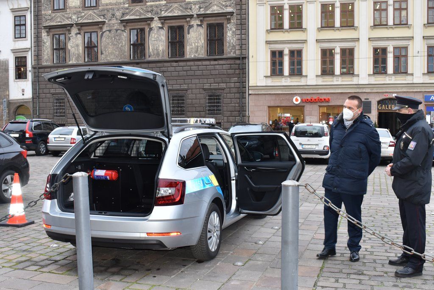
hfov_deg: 47.9
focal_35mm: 40
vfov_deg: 33.0
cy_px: 145
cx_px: 217
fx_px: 488
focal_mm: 27
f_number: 8
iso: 500
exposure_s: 1/60
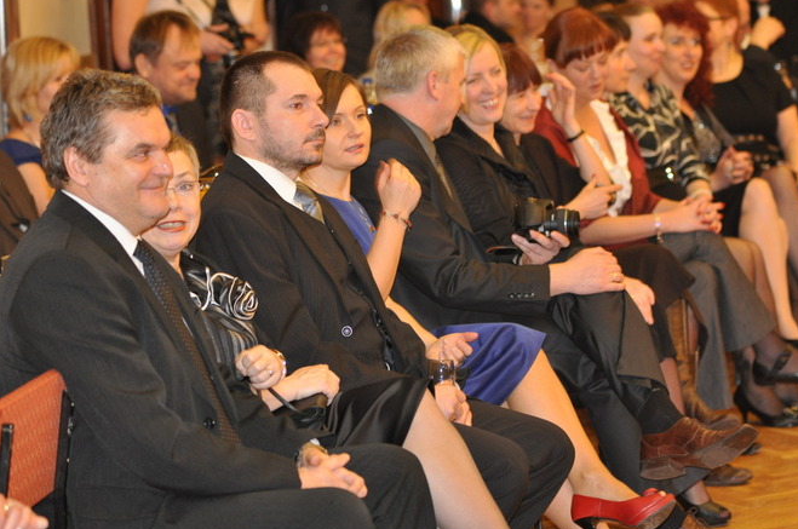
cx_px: 429
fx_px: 3076
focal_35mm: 139
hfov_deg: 14.8
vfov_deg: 9.8
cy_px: 258
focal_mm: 86
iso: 800
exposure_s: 1/60
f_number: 2.8
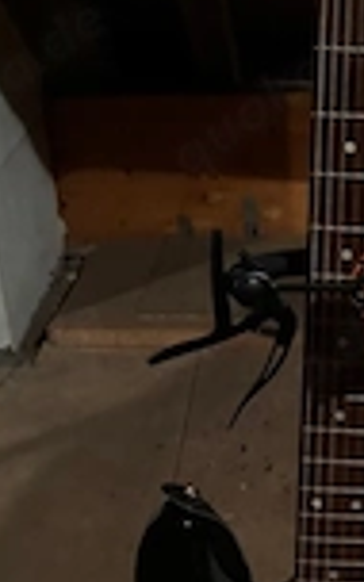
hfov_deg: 18.9
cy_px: 429
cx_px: 368
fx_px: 1063
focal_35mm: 67
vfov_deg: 30.2
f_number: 1.78
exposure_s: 1/25
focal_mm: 6.76
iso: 1250
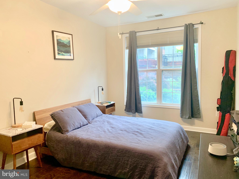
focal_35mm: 26
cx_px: 120
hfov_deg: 67.3
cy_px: 90
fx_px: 180
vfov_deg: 53.1
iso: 160
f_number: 1.8
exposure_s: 1/60
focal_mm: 4.25
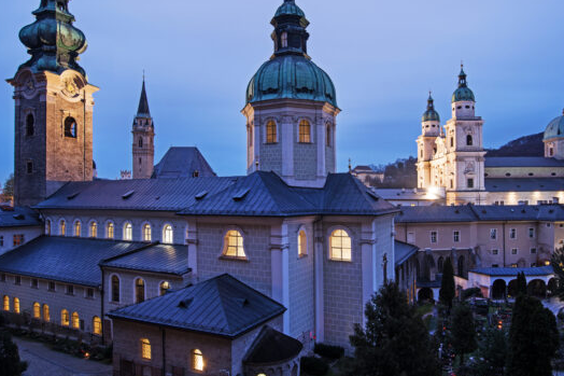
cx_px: 314
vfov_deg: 56.9
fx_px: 345
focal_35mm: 22
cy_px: 156
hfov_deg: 78.3
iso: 100
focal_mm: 18
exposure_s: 61
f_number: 9
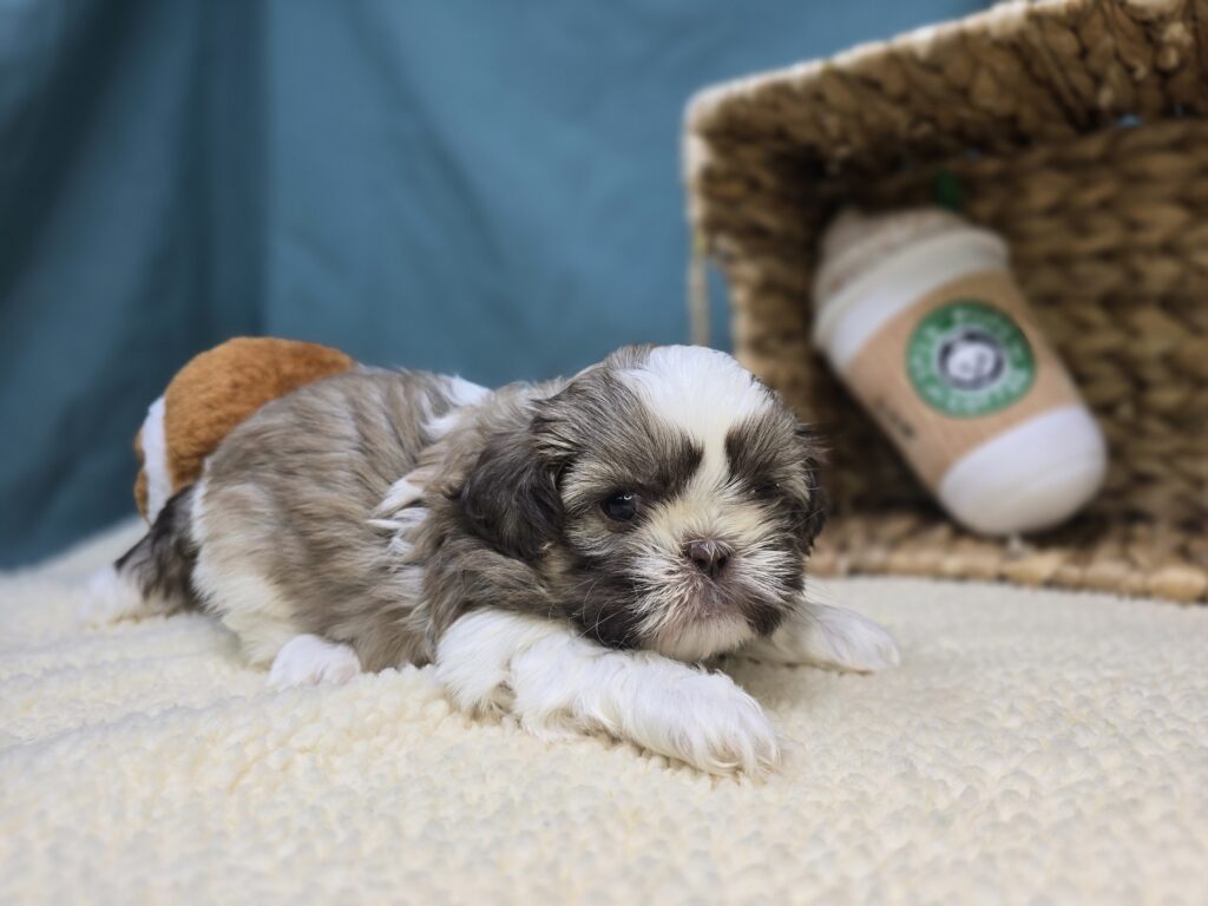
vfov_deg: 58.9
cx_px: 604
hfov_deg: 73.9
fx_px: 803
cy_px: 453
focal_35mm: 23
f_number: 1.7
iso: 50
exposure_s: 1/120
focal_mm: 6.3
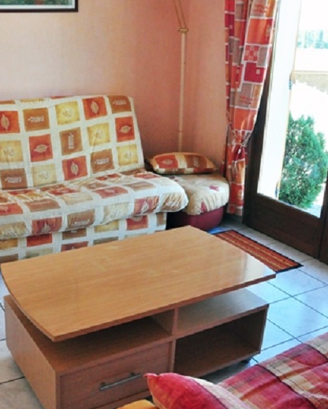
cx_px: 71
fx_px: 473
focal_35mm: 39
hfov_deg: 37.1
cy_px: 201
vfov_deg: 46.8
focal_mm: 18
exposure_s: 1/200
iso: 2000
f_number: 9
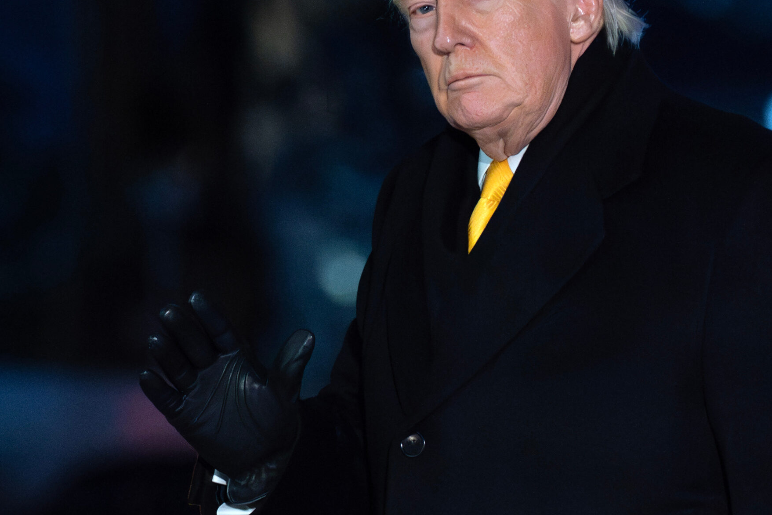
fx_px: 4718
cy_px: 176
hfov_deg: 9.4
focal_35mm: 220
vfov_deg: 6.2
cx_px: 468
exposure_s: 1/200
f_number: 3.2
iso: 10000
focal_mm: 151
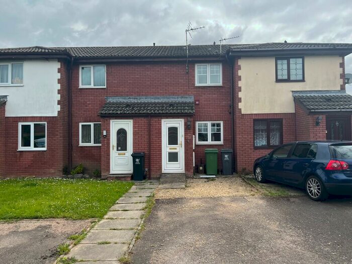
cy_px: 132
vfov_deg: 53.1
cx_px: 176
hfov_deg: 67.3
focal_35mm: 26
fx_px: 264
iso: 50
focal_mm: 5.7
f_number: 1.5
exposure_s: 1/3460
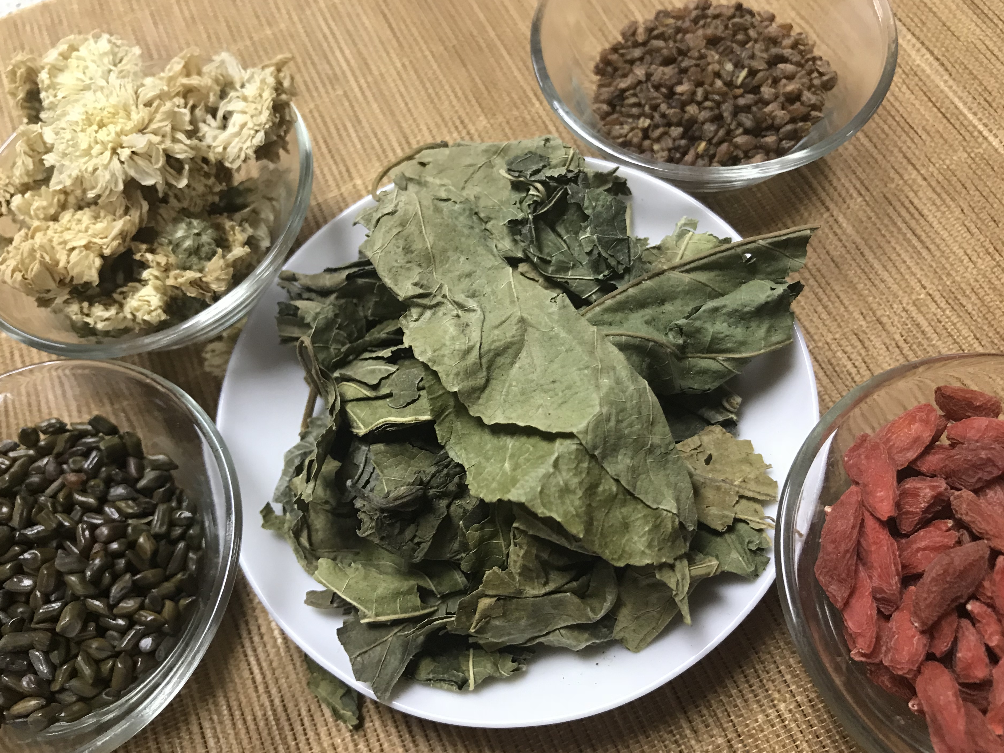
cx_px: 491
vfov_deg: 46.8
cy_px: 380
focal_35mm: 30
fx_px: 870
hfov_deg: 60.0
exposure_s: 1/17
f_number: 1.8
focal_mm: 3.99
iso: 64
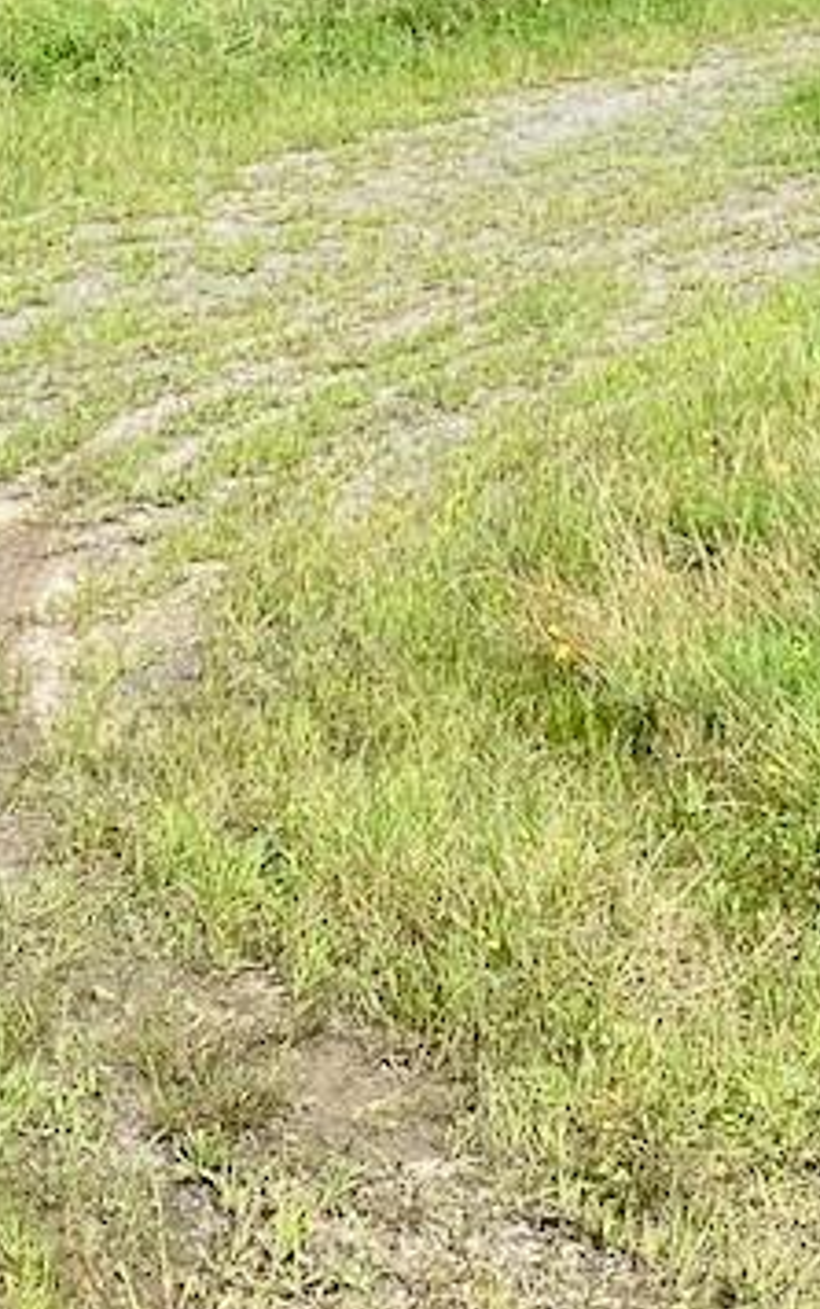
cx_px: 842
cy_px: -364
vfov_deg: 19.5
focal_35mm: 99
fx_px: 3534
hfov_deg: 13.0
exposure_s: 1/1961
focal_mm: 4.25
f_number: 1.8
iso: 32
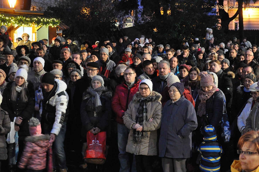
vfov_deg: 15.5
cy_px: 84
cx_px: 154
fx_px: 632
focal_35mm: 88
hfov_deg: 23.1
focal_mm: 48
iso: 3200
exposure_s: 1/13
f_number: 4.8
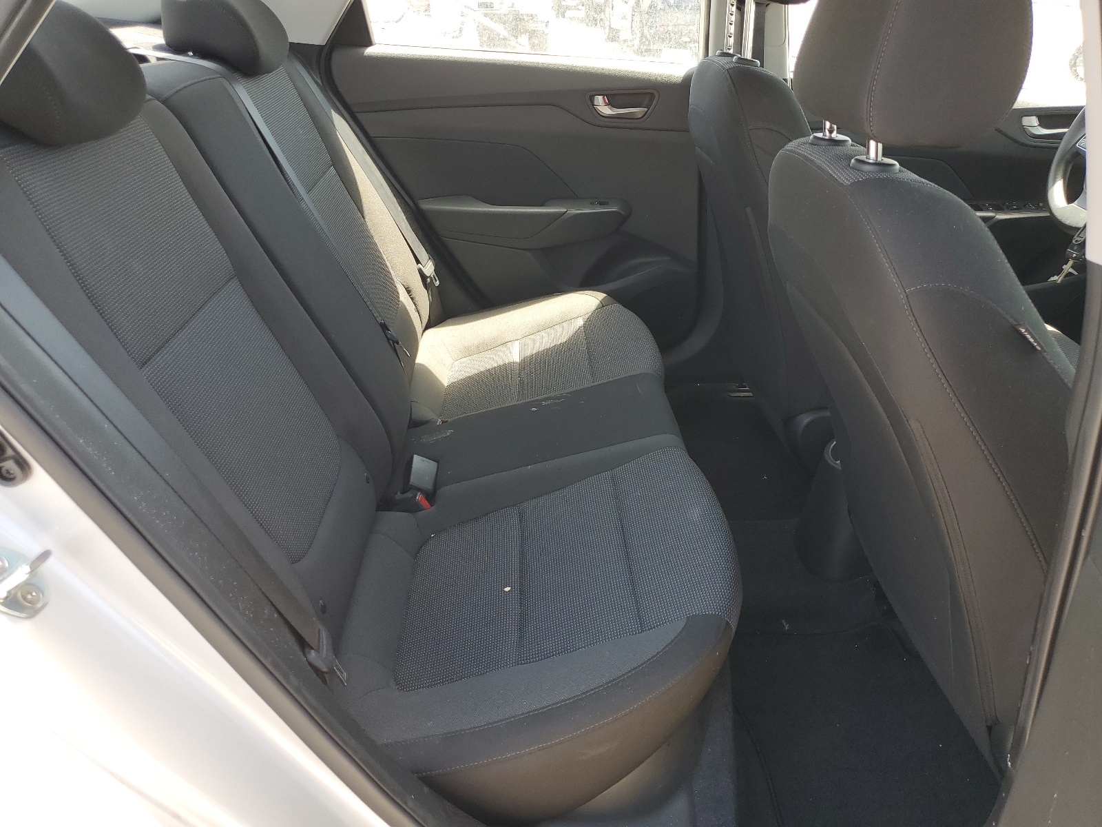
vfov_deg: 53.1
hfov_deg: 67.3
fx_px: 828
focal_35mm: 26
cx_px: 551
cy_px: 414
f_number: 1.5
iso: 50
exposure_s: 1/196
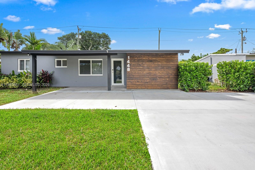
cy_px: 85
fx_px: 99
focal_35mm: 14
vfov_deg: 81.2
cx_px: 128
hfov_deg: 104.3
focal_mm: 14
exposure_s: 1/100
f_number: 4
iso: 80
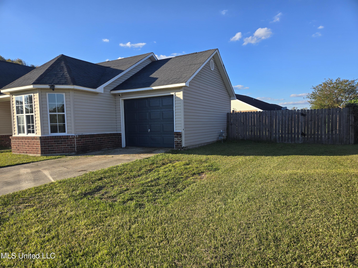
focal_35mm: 23
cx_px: 179
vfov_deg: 58.9
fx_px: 238
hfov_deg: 73.9
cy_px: 134
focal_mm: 5.4
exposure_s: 1/970
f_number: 1.8
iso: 25
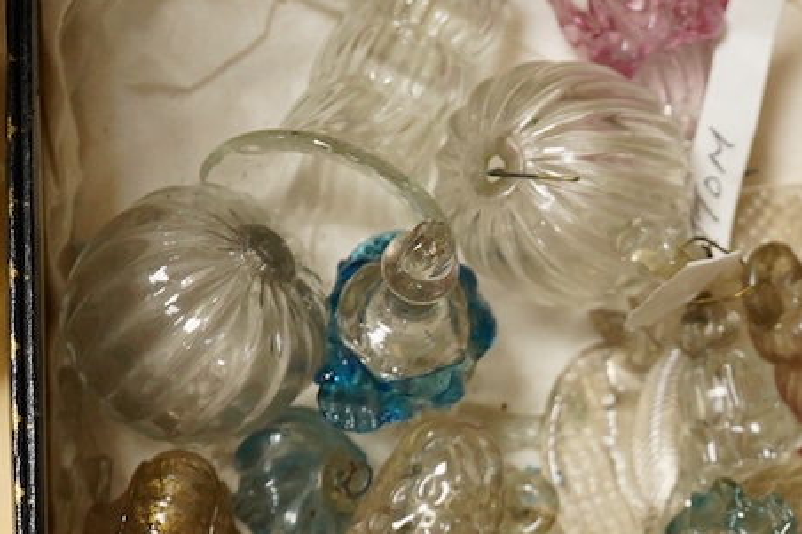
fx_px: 2494
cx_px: 711
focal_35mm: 112
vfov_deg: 12.1
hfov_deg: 18.0
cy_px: 520
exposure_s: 1/160
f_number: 8
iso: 2500
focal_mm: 30
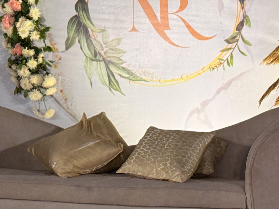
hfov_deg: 13.7
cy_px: -15
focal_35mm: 142
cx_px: -5
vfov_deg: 10.3
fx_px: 1144
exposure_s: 1/100
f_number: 1.78
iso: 64
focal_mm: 6.76
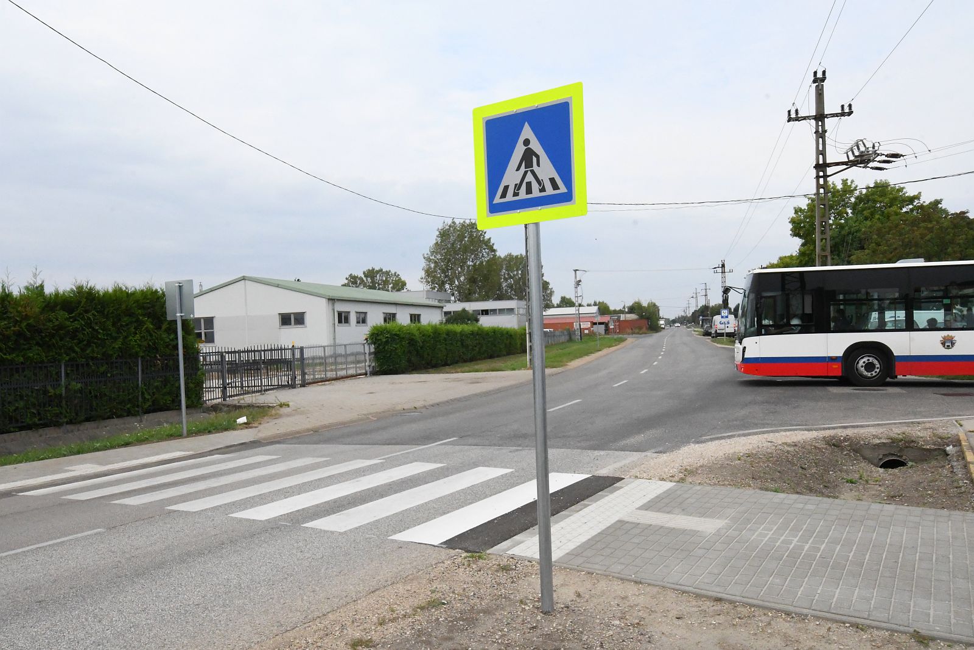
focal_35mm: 27
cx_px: 487
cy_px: 325
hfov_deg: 67.4
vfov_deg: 47.9
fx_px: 731
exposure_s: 1/1250
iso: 5000
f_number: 18
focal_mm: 18
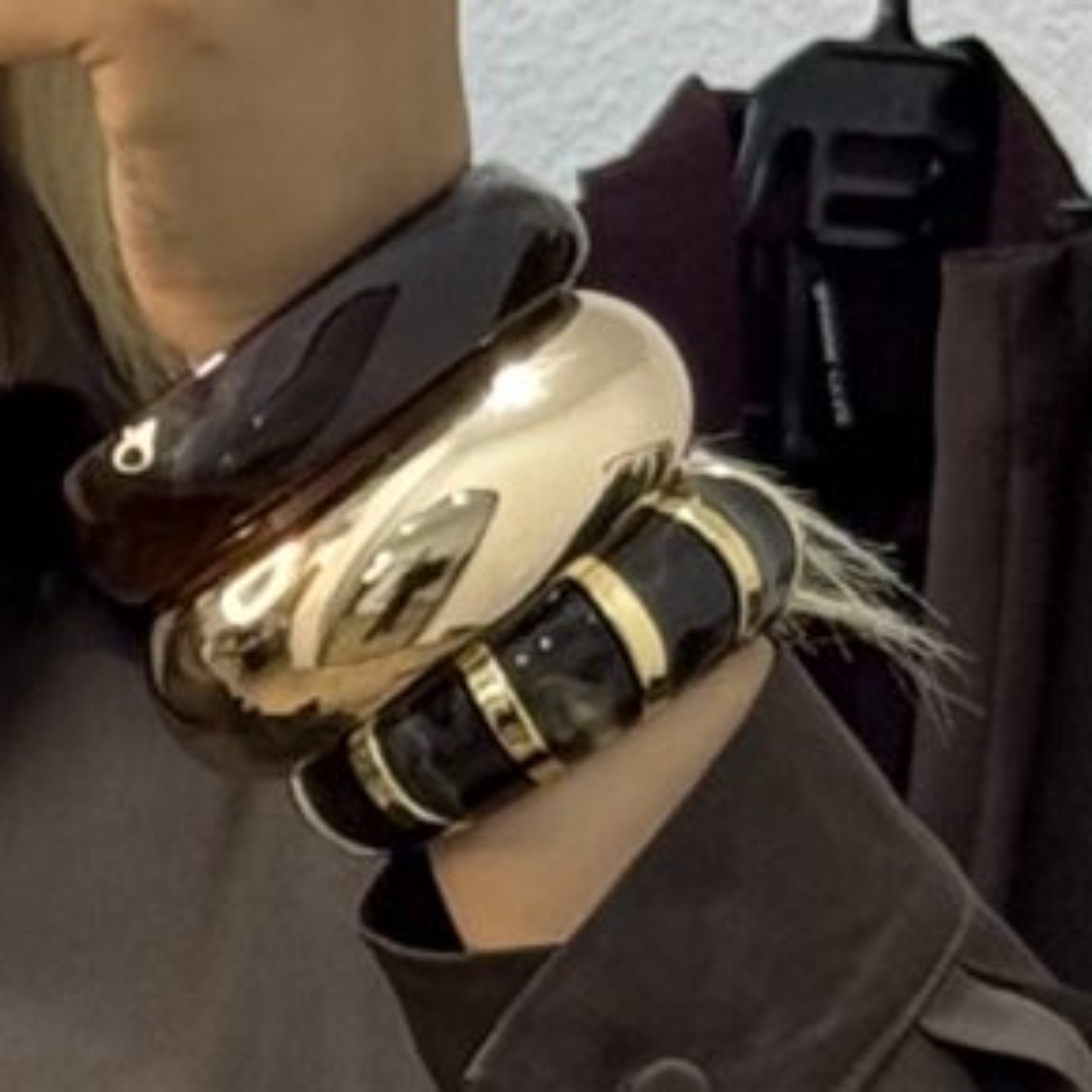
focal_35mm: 375
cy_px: 1295
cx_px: -810
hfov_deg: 4.6
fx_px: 13384
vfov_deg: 4.7
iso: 64
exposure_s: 1/50
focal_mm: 6.76
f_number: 1.78
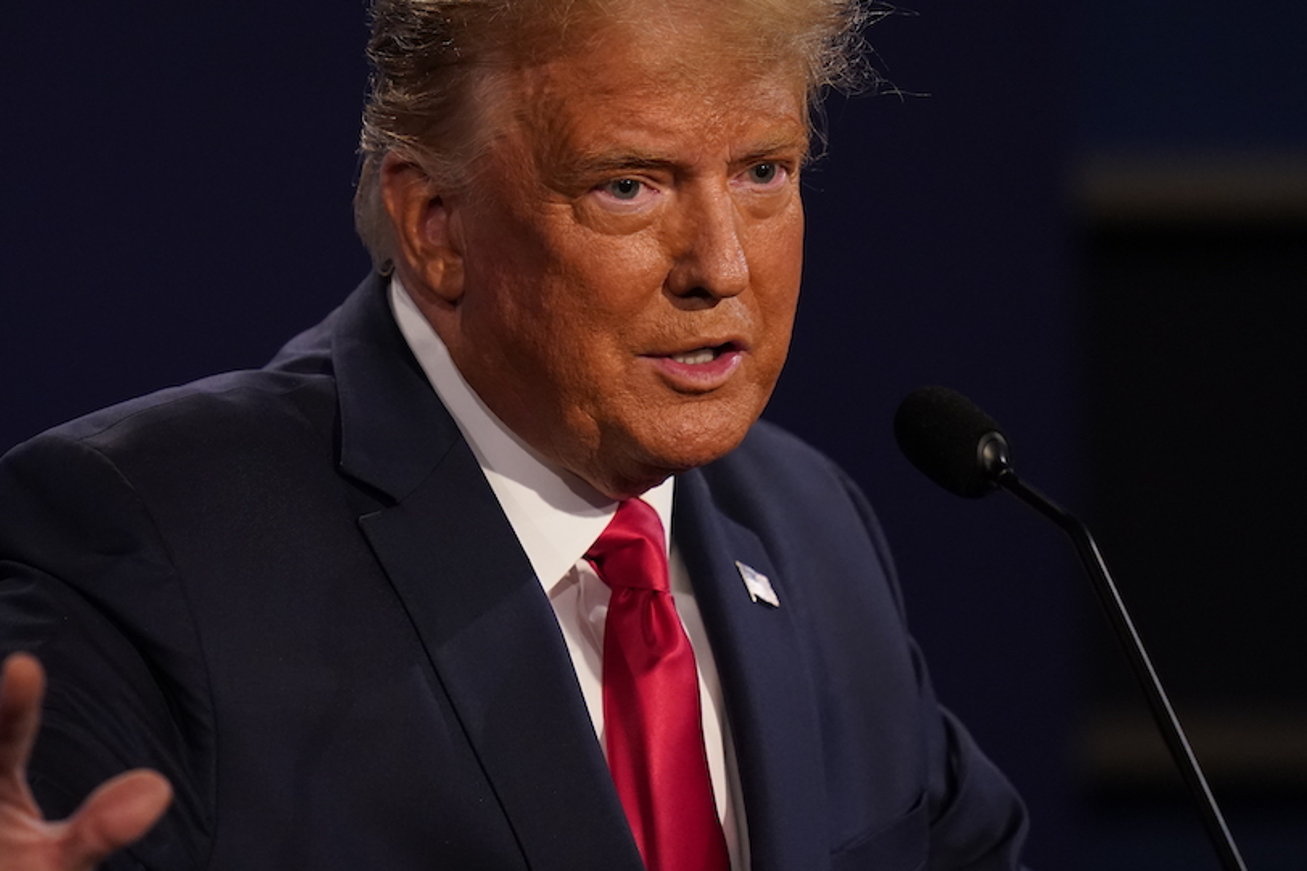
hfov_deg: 2.5
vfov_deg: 1.7
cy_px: 428
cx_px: 349
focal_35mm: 828
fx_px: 30053
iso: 4000
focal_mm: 560
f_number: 4
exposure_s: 1/400
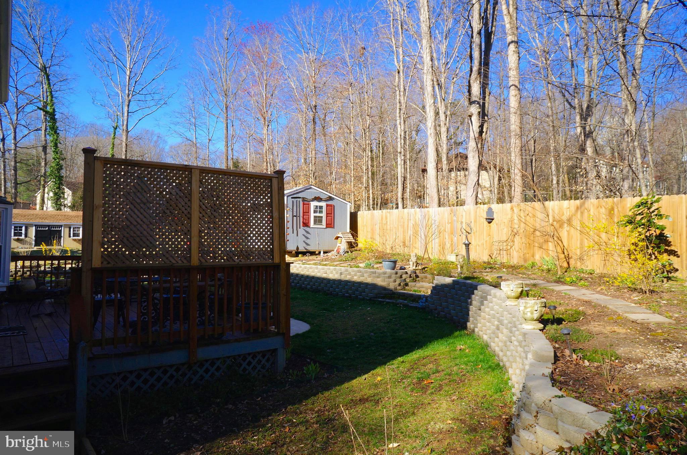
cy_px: 228
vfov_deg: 53.0
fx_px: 457
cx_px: 344
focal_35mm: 24
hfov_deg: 73.8
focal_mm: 16
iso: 100
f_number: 11
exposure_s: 1/60
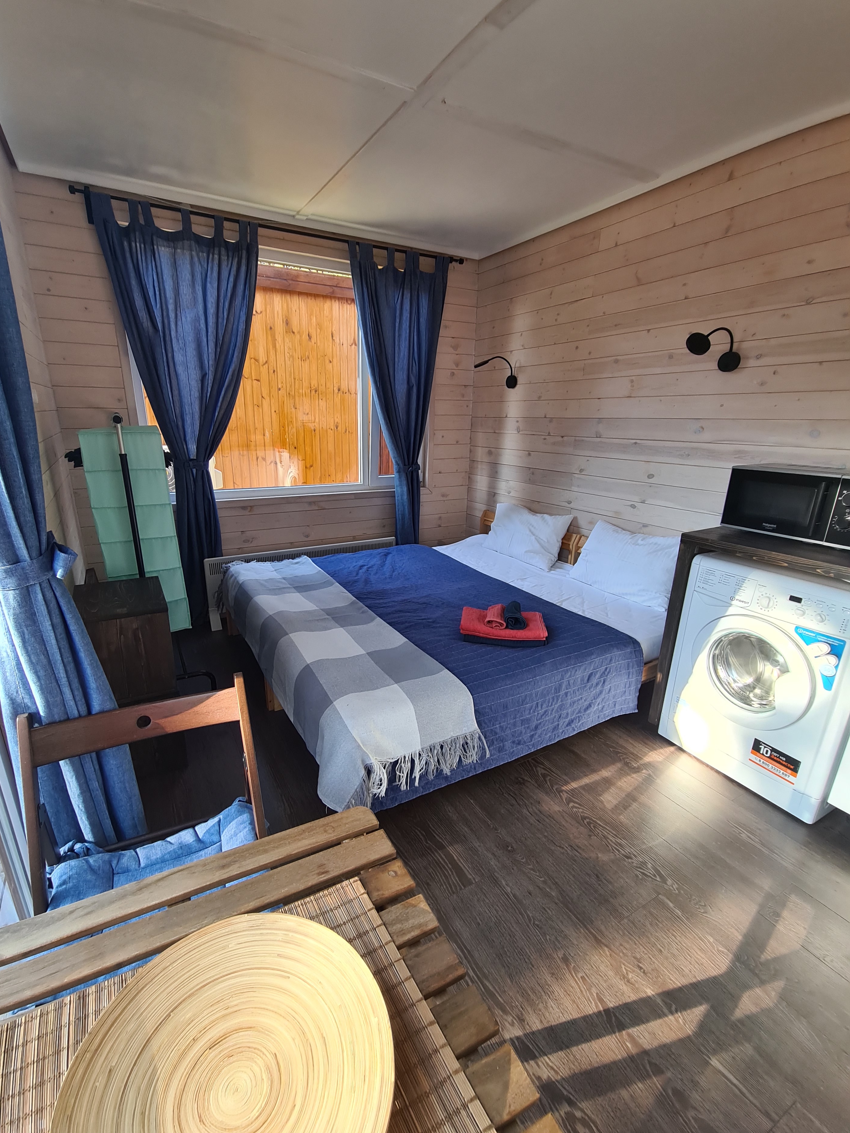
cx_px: 393
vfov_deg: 102.0
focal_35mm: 14
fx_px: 458
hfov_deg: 85.5
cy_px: 580
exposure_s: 1/100
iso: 100
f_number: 2.2
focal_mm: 2.2
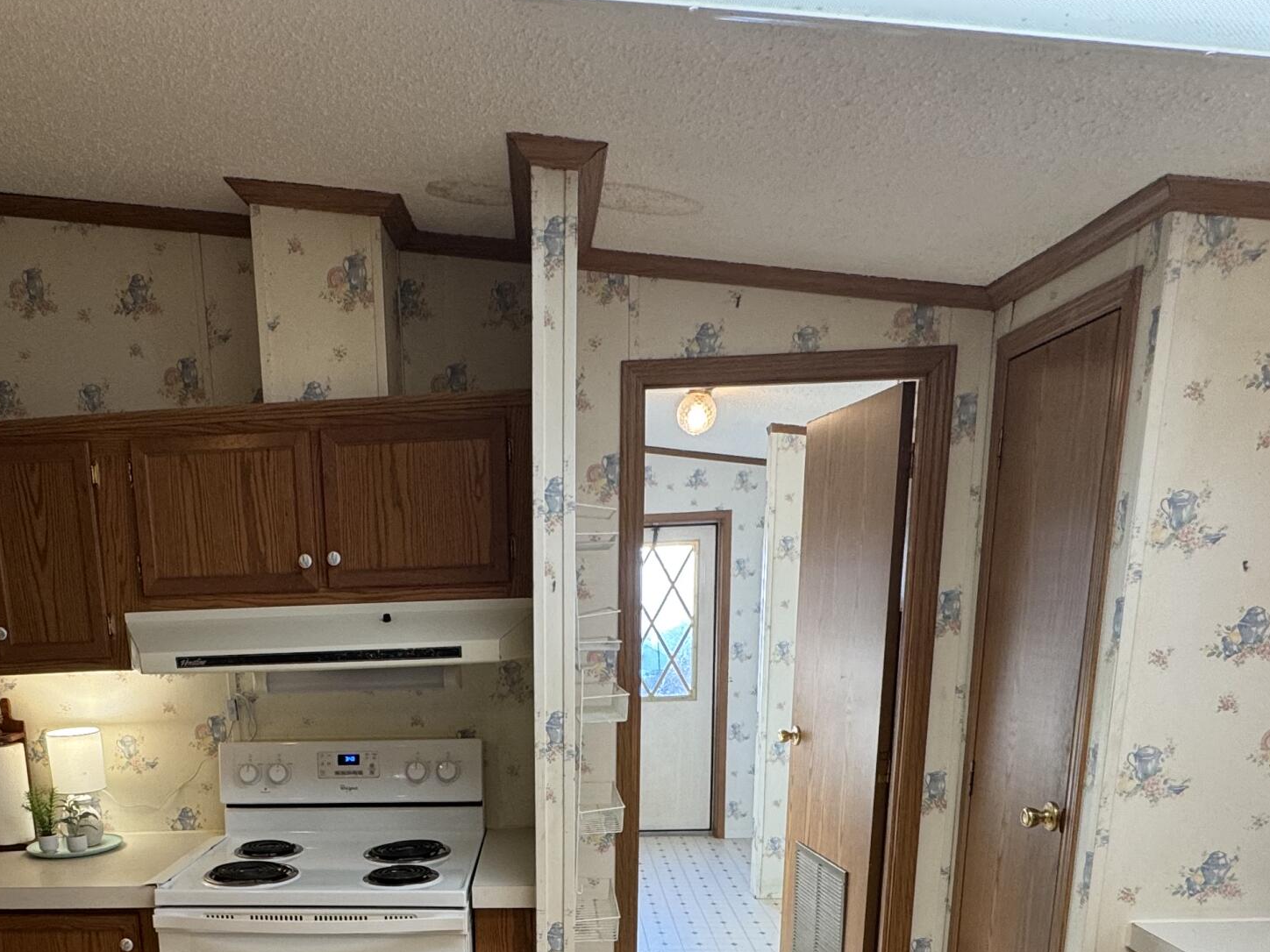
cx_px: 438
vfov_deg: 44.1
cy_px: 849
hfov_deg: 60.4
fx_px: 1064
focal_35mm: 29
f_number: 2.2
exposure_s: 1/120
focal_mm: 2.22
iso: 125
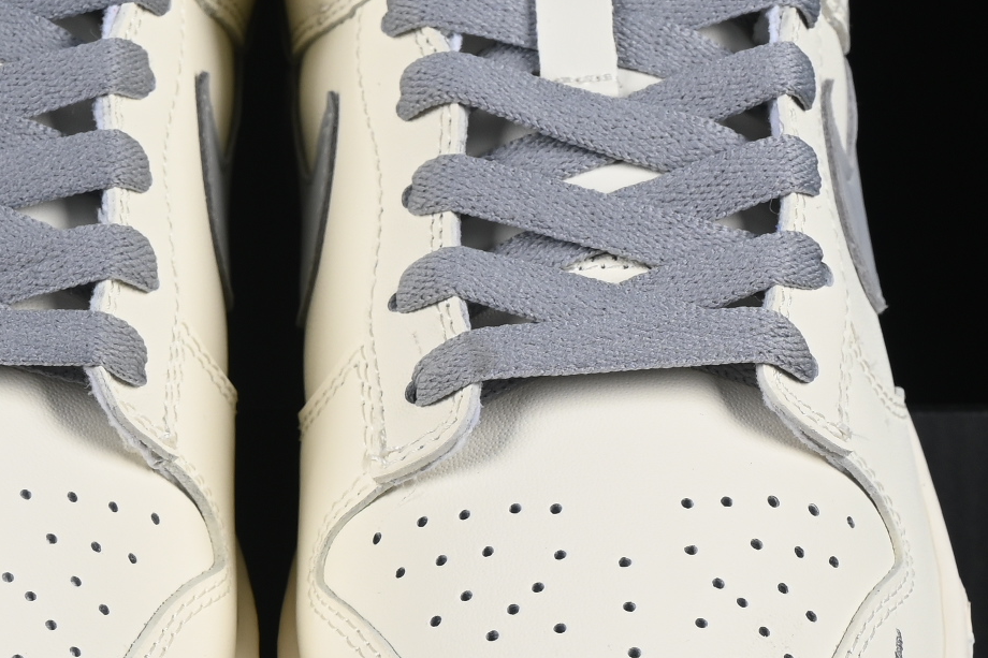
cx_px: 271
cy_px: 427
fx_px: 6228
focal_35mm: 227
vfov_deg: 6.0
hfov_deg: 9.1
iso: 160
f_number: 8
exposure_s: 1/80
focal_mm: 50
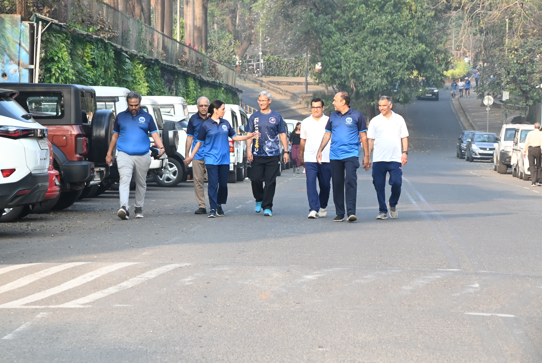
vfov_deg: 9.4
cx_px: 271
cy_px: 182
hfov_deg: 14.0
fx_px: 2215
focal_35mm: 147
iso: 2000
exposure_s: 1/250
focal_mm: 98
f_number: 10
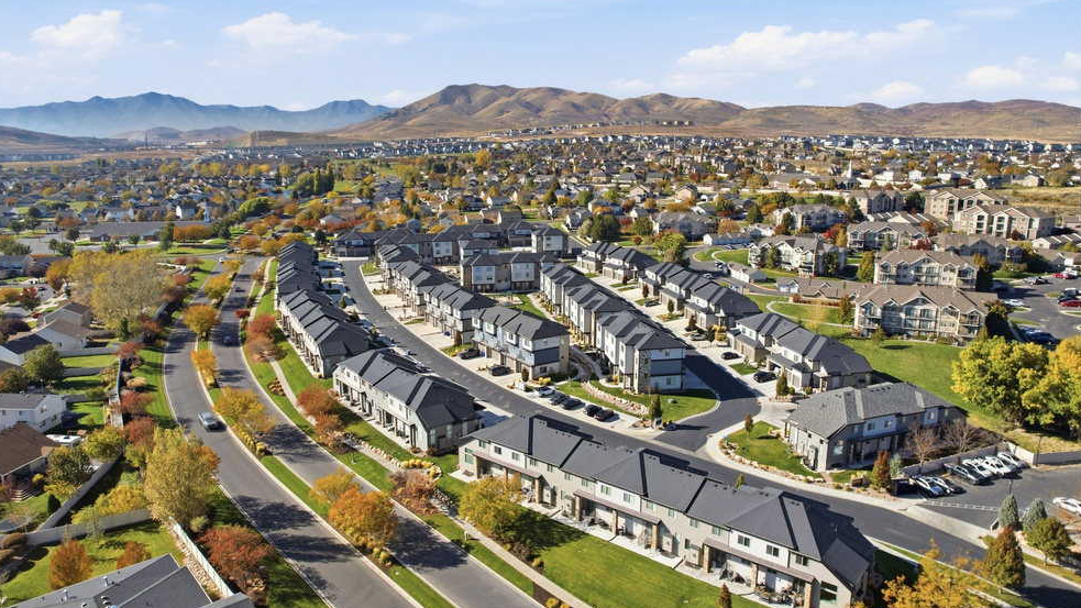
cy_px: 294
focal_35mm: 24
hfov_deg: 76.3
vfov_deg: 47.7
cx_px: 521
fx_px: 688
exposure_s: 1/3000
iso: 120
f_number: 2.8
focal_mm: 8.4
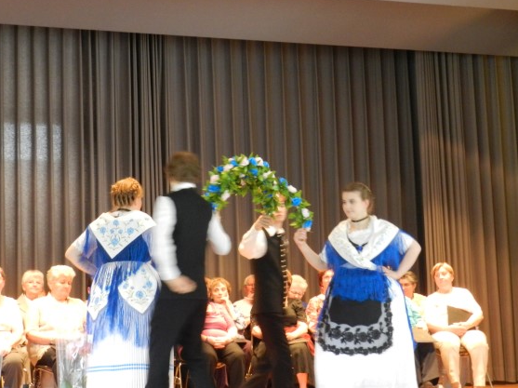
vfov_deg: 21.3
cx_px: 258
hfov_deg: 28.2
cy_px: 196
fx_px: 1032
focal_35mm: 69
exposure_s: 1/15
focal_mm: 10.7
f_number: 4.6
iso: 800
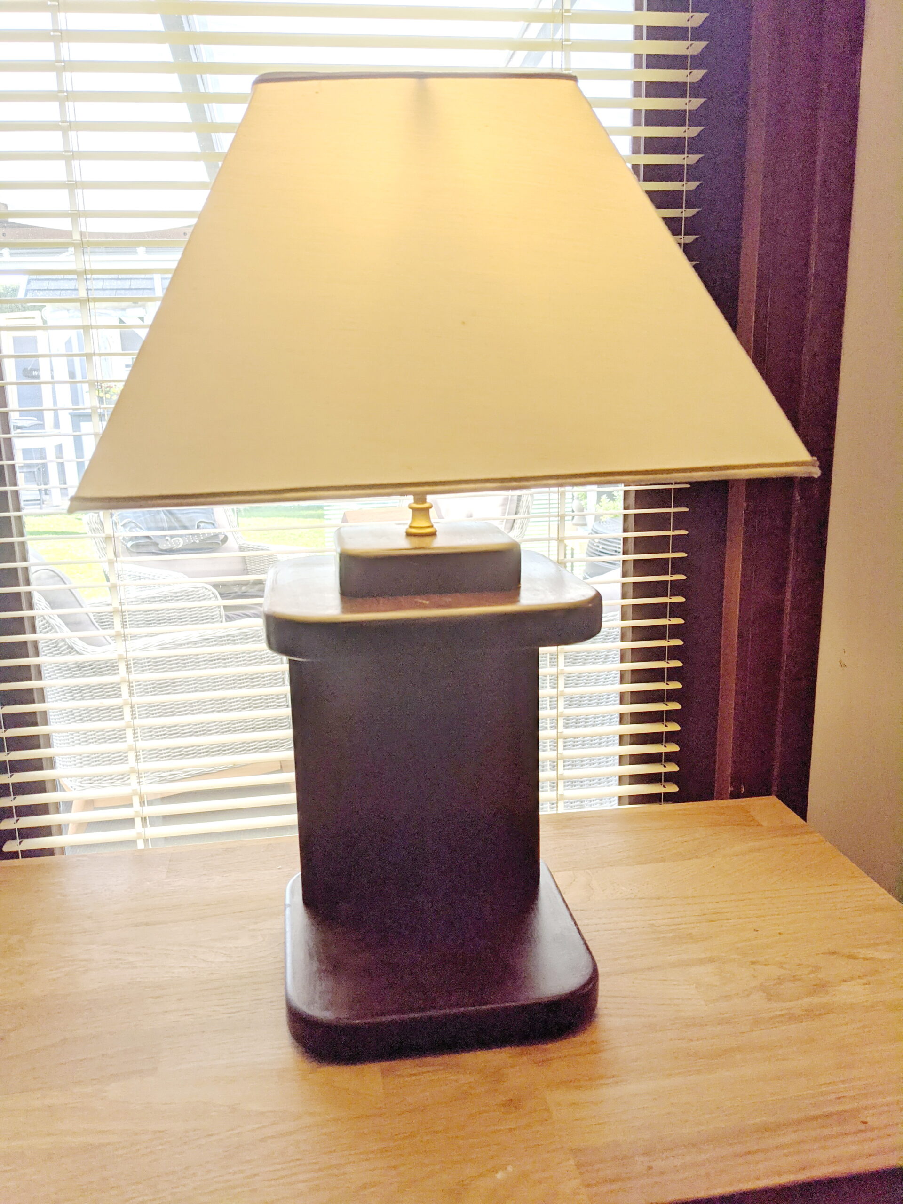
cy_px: 602
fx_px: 939
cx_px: 452
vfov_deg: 65.3
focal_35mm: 27
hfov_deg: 51.4
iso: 58
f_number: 1.73
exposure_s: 1/559
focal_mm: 4.38
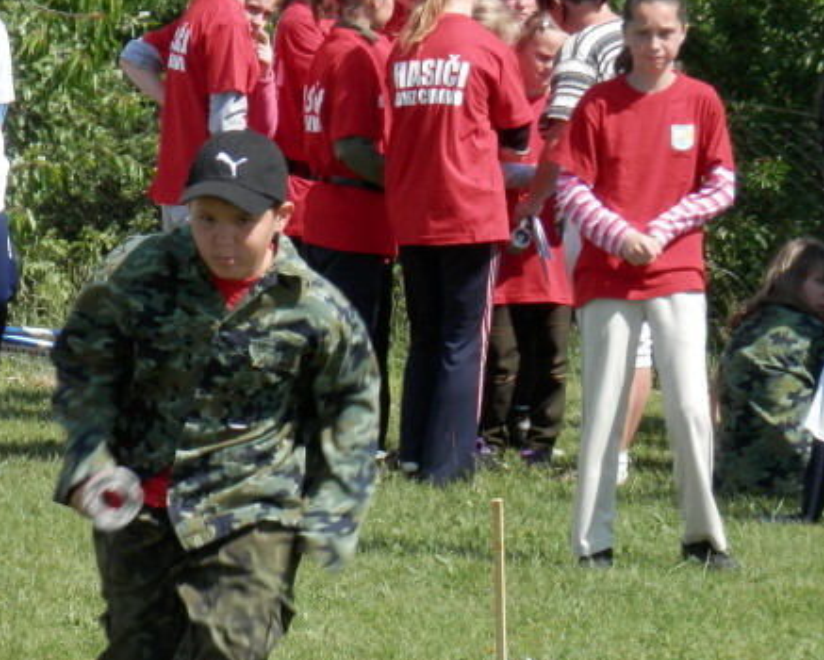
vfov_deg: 3.8
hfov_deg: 4.7
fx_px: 10003
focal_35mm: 410
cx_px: 177
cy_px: 487
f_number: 6.2
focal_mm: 44.4
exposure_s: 1/200
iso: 80
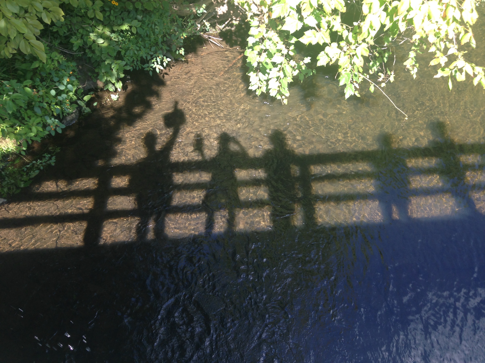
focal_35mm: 33
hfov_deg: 55.4
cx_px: 242
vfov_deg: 42.9
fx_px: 462
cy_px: 182
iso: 50
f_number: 2.4
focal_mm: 4.12
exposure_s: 1/133
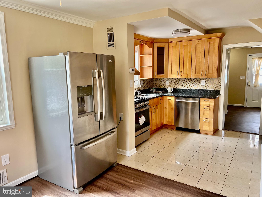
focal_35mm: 26
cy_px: 98
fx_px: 197
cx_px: 131
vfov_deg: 53.1
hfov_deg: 67.3
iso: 100
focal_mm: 5.7
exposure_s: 1/121
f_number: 1.5
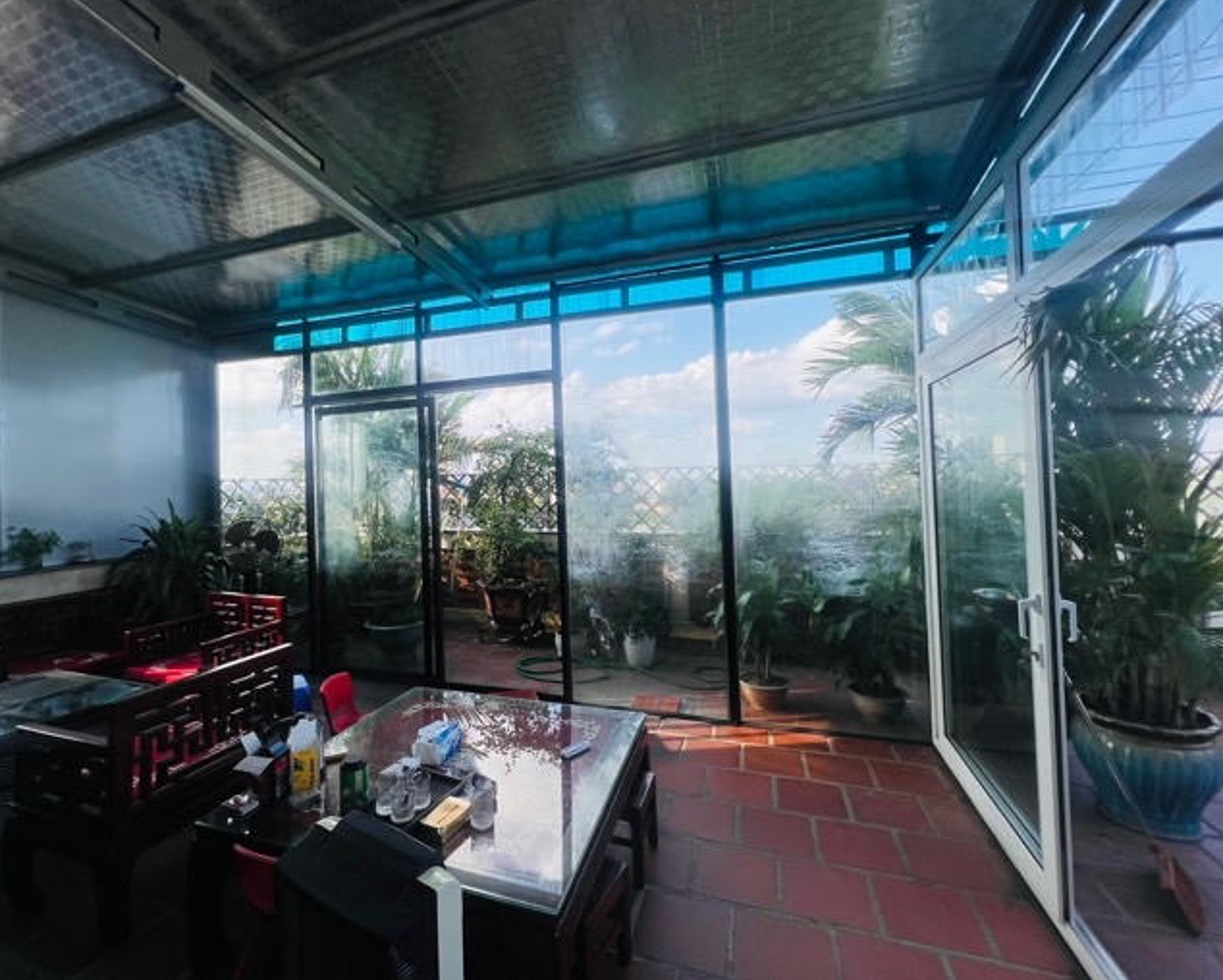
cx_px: 563
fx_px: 507
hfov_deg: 100.5
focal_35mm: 14
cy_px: 479
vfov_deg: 88.0
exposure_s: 1/595
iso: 32
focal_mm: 1.57
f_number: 1.8
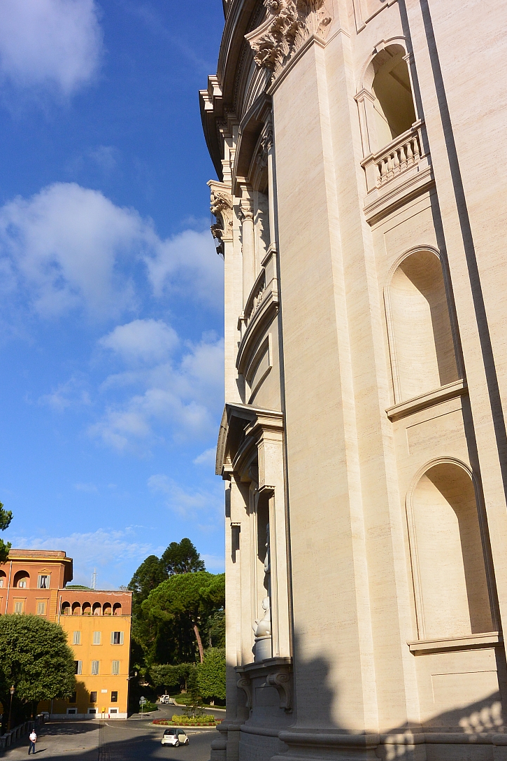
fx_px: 676
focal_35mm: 32
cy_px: 407
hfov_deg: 41.1
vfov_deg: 58.7
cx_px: 278
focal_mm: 11
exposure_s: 1/1250
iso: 160
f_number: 5
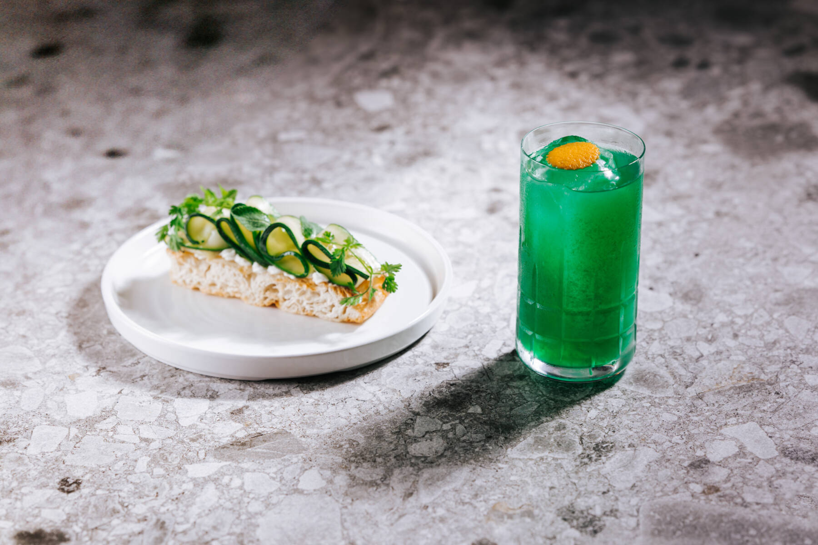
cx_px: 409
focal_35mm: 85
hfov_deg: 23.9
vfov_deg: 16.1
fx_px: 1931
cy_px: 272
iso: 100
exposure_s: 1/200
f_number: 4.5
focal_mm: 85
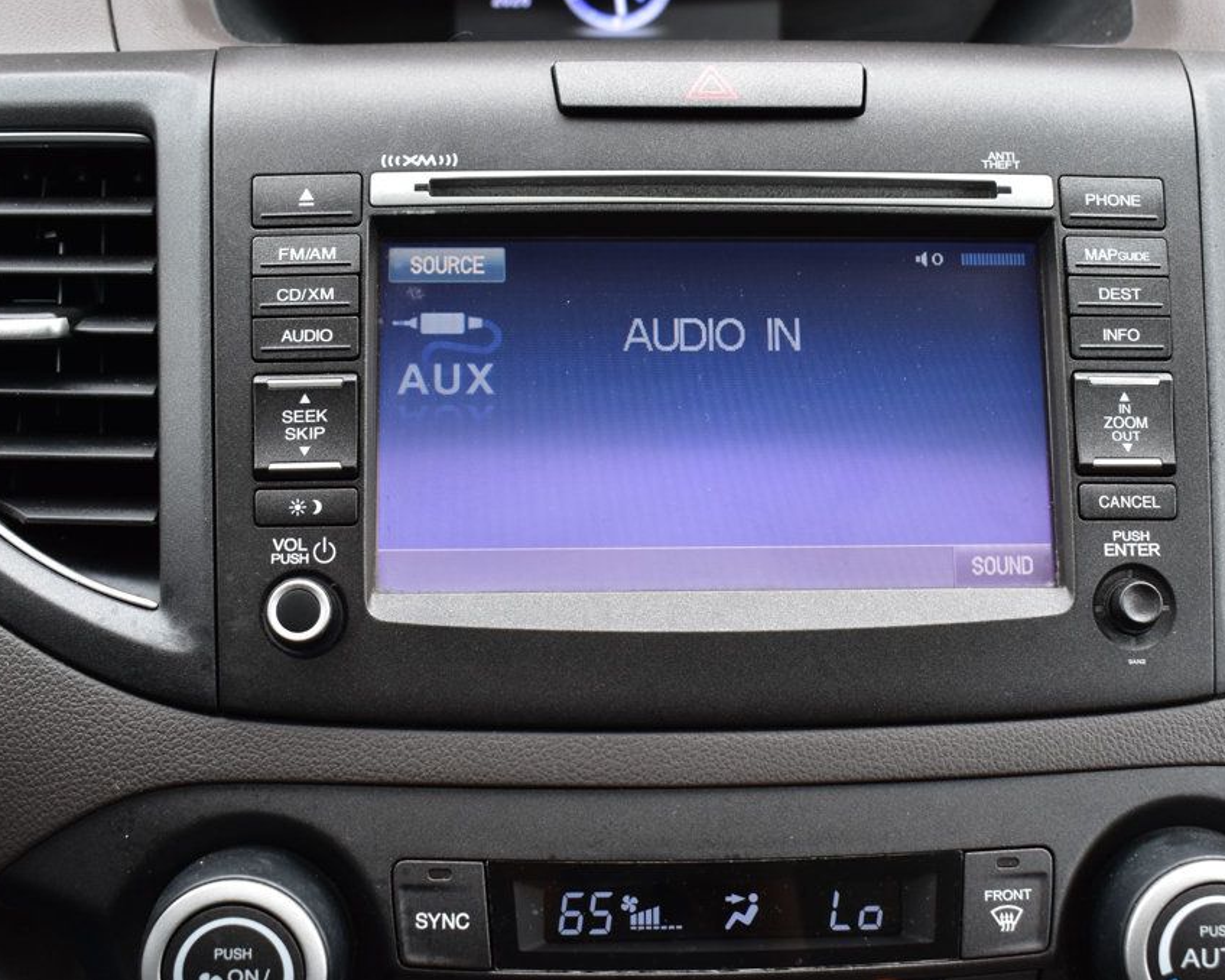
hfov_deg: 36.7
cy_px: 489
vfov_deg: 29.7
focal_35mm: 51
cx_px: 630
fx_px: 1849
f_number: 8
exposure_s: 1/50
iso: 400
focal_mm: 30
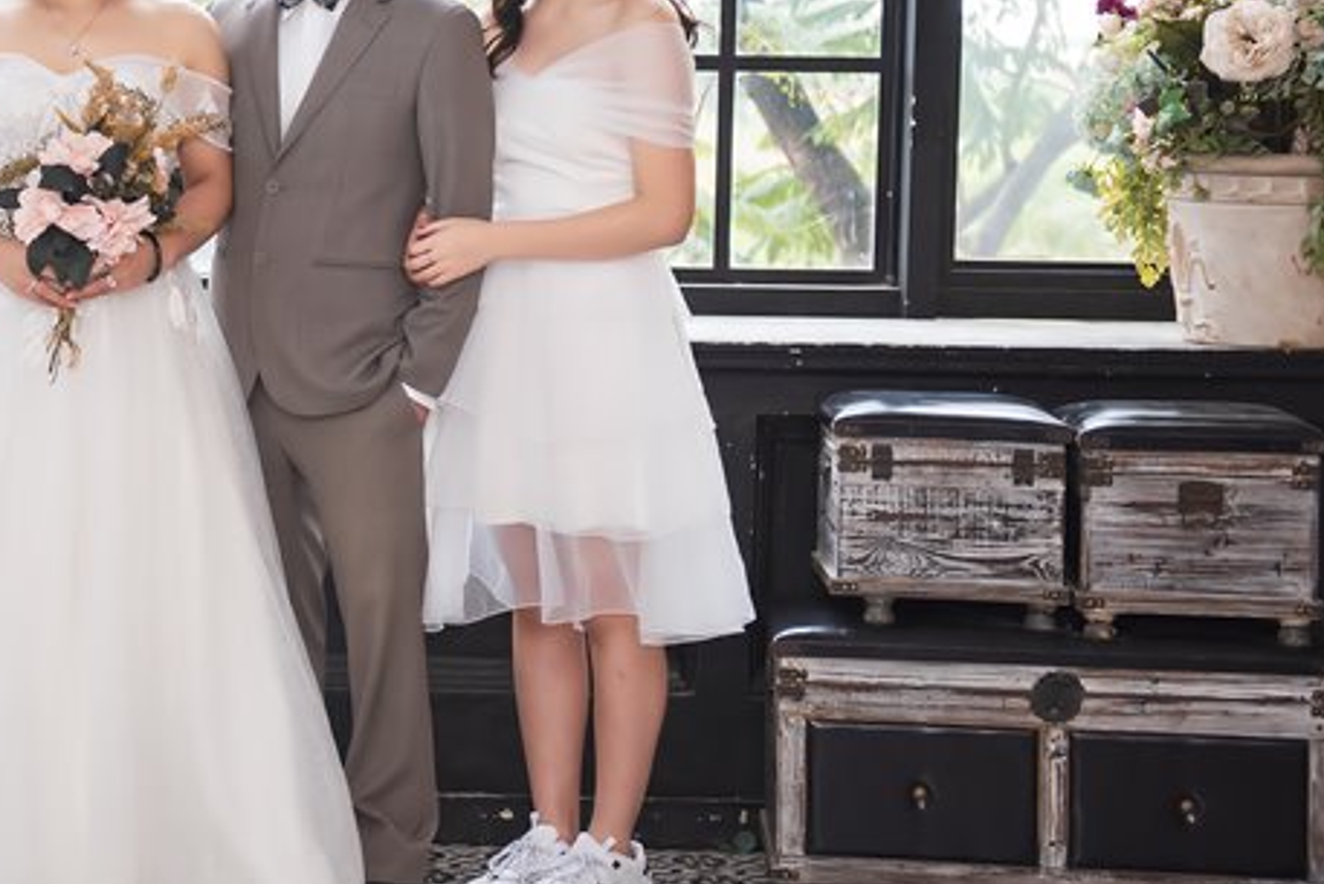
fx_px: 3421
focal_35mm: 93
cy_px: 239
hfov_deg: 21.4
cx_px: 119
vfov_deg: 14.7
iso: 400
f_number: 2.8
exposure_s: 1/160
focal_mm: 50
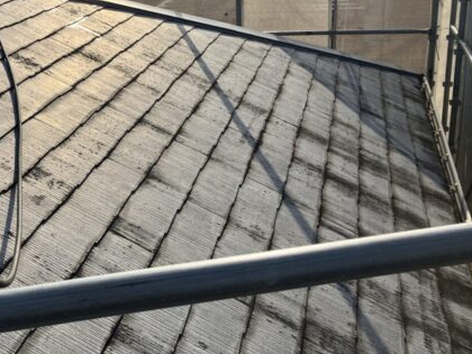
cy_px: 136
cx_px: 98
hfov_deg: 38.3
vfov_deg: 30.2
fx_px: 654
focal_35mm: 48
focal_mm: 3.99
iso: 32
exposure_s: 1/2433
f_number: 1.8
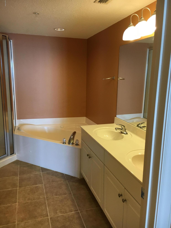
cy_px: 114
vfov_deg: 61.7
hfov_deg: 48.2
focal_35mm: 29
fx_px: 191
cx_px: 86
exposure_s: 1/30
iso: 40
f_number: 2.2
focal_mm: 4.15
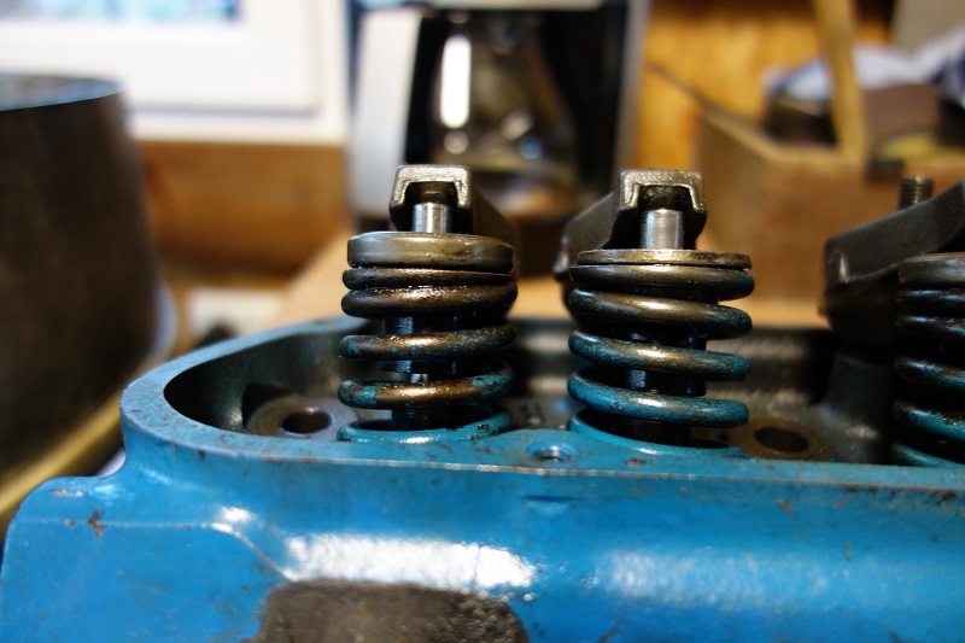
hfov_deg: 65.5
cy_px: 322
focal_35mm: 28
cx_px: 482
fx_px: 750
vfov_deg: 46.4
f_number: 1.8
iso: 400
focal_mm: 10.4
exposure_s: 1/30
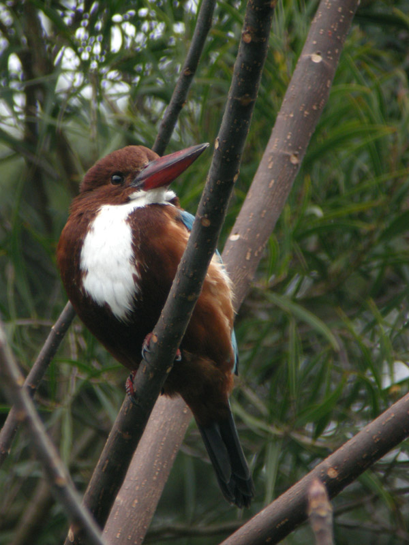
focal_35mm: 123
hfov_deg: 12.0
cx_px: 204
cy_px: 272
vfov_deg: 16.0
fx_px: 1938
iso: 200
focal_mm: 26.3
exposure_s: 1/31.8
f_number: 5.3
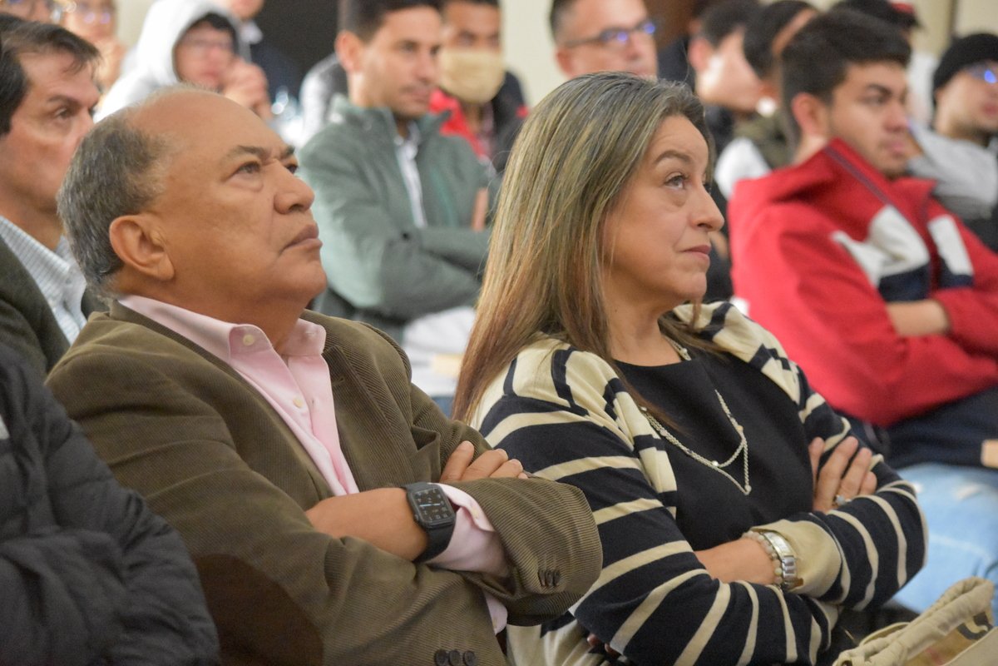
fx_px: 3576
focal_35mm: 129
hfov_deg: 15.9
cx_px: 499
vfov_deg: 10.6
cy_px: 333
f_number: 4.5
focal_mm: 86
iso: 12800
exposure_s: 1/125
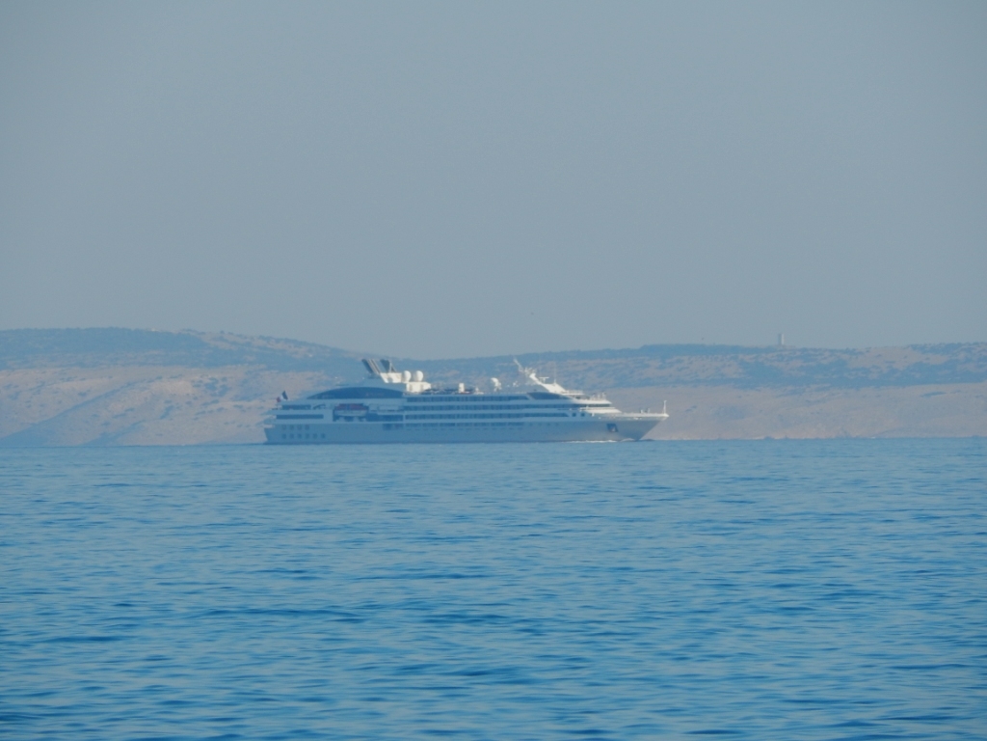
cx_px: 494
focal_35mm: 493
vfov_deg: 3.0
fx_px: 14057
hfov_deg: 4.0
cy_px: 370
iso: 125
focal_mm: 88.6
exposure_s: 1/400
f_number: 5.8
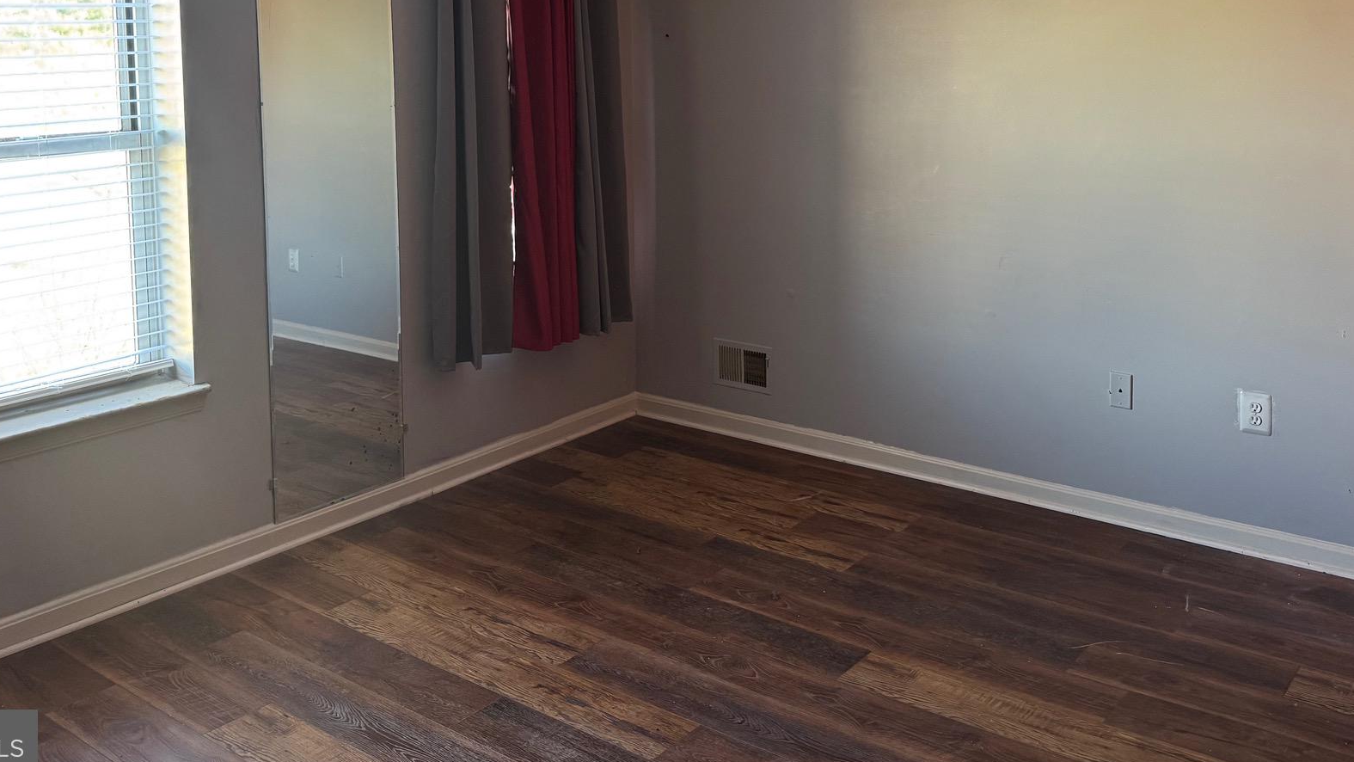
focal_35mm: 34
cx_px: 703
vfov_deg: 33.3
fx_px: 1221
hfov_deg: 58.0
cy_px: 120
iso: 320
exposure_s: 1/60
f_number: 1.78
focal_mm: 6.76
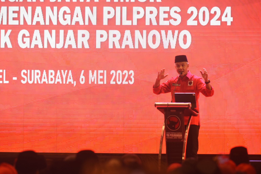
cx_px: 130
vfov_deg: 6.5
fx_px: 1523
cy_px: 87
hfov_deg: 9.8
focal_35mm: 210
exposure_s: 1/200
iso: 1000
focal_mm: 140
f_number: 2.8
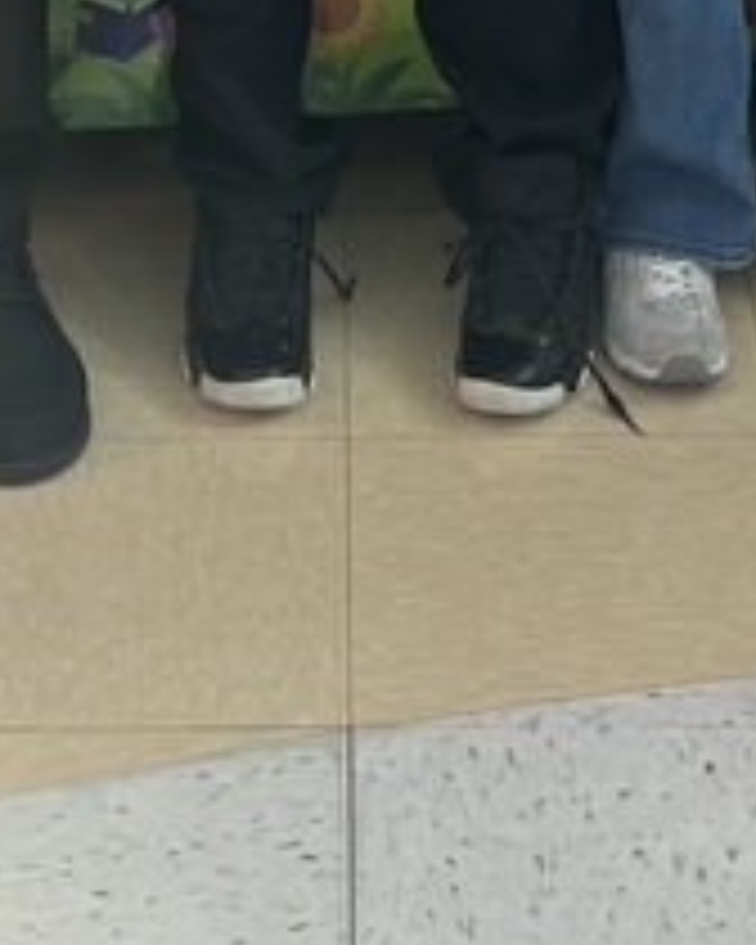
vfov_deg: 13.1
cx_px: 288
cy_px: -1053
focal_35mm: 124
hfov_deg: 12.4
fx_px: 3468
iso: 40
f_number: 1.5
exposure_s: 1/121
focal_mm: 5.7
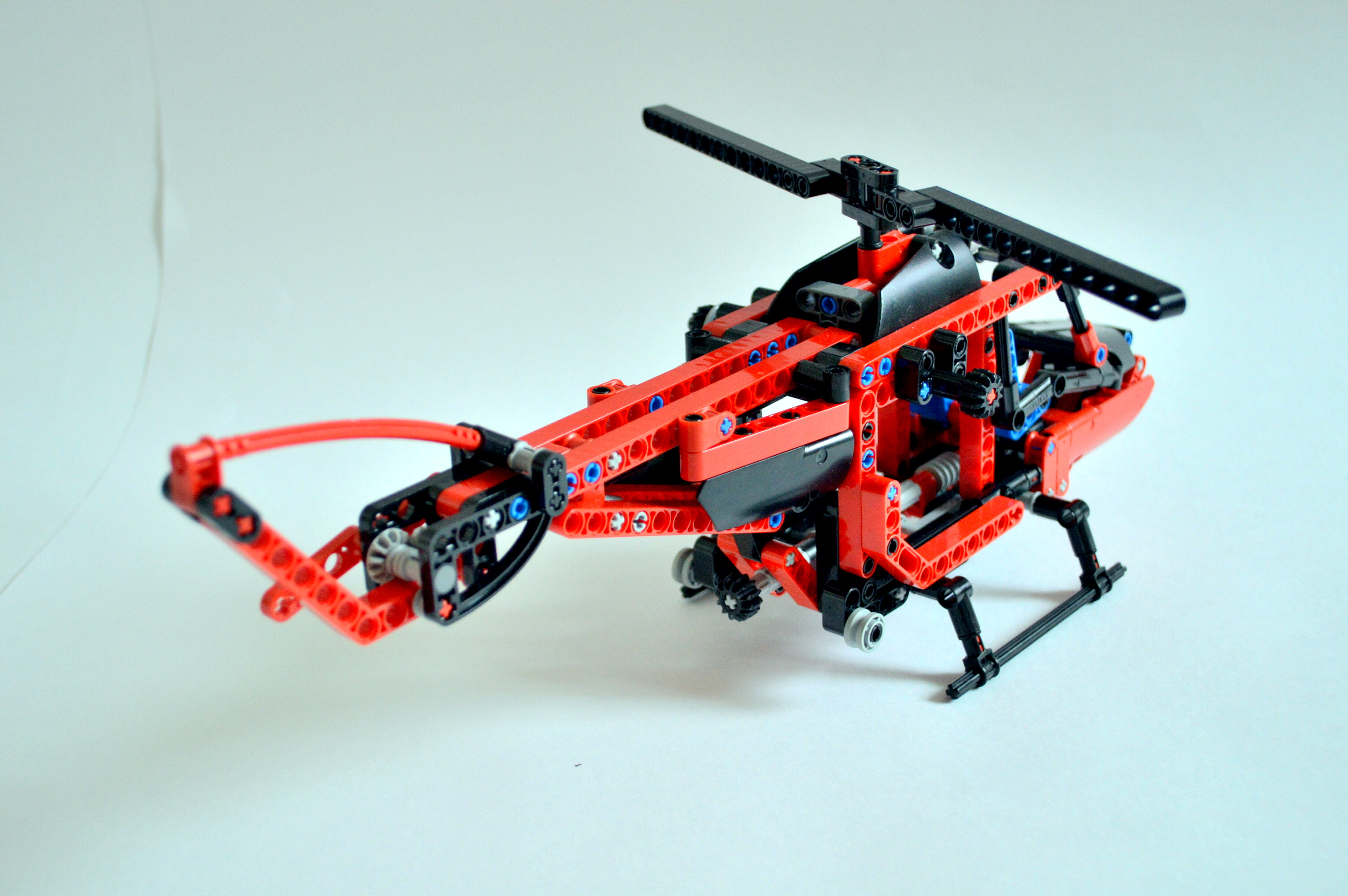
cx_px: 674
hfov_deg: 41.1
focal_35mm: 48
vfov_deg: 28.0
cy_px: 448
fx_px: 1796
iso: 800
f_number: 4.8
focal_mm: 32
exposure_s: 1/13
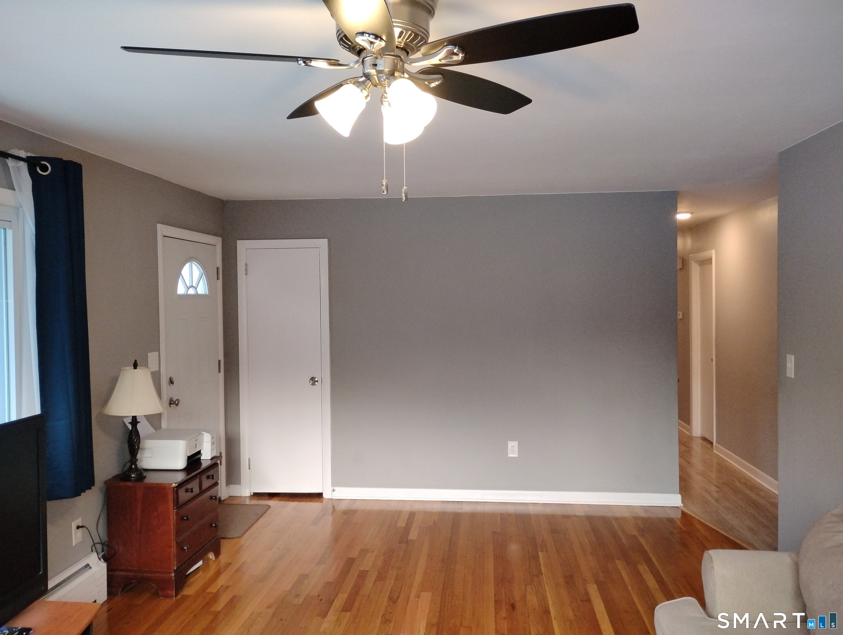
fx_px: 683
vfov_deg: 49.9
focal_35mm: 28
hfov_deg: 63.4
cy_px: 318
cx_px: 422
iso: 681
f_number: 1.8
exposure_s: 1/60
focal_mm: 4.26
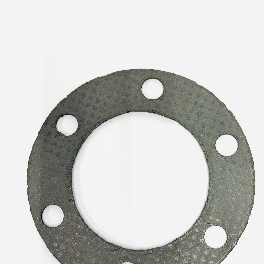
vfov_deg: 29.8
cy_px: 175
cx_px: 132
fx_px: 492
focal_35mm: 57
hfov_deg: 30.0
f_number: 1.78
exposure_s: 1/100
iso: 64
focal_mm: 6.76
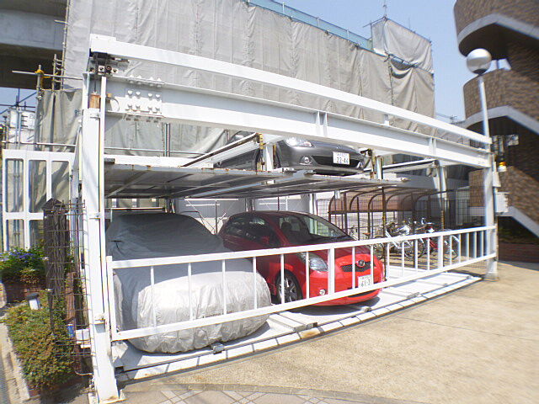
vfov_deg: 44.2
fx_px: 498
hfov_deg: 56.8
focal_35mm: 32
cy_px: 202
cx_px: 270
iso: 100
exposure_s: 1/1000
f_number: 2.9
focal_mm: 5.7
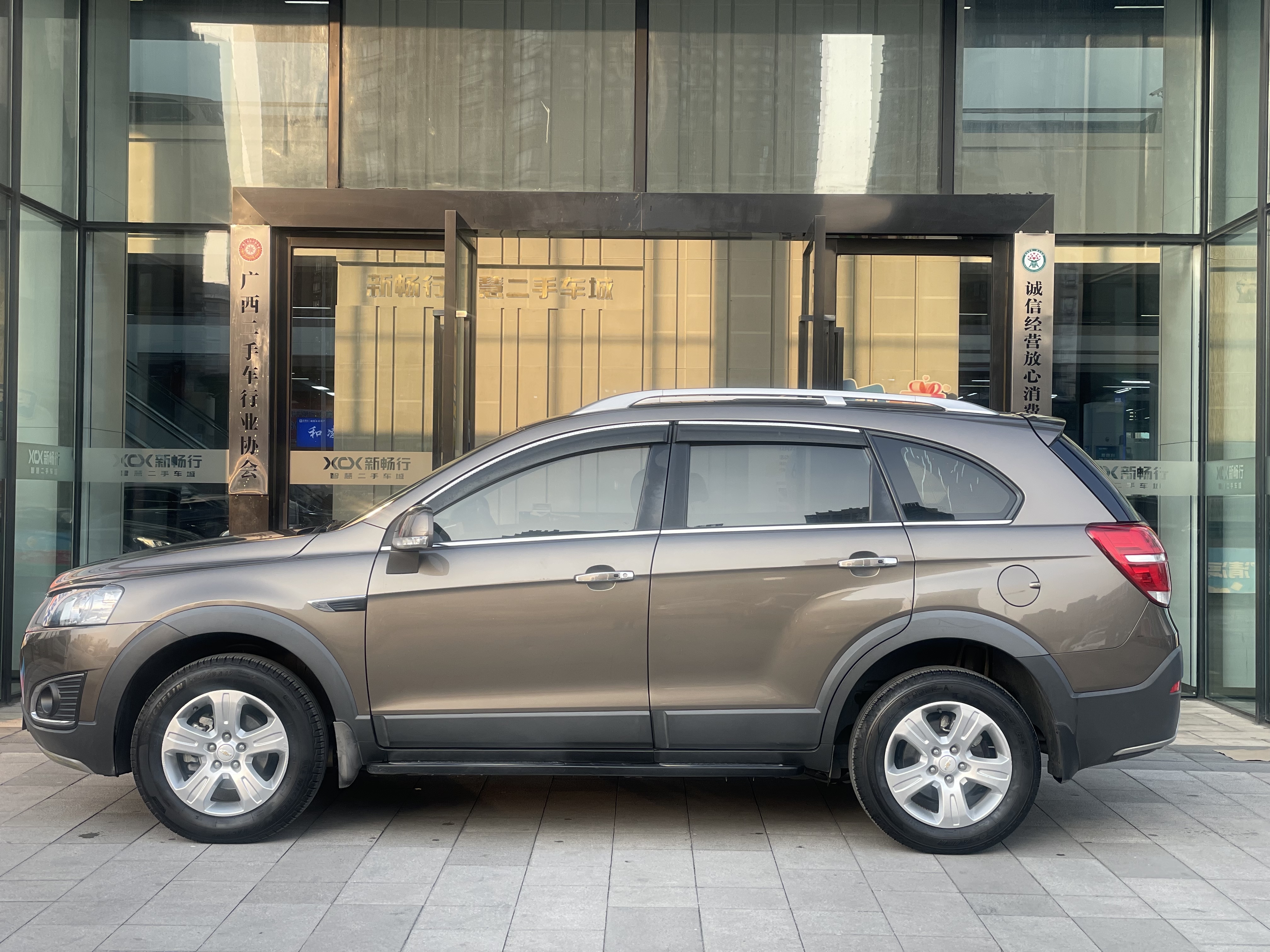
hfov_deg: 36.8
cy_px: 476
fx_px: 1908
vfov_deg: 28.0
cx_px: 635
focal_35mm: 52
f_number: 2
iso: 32
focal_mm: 6
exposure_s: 1/322
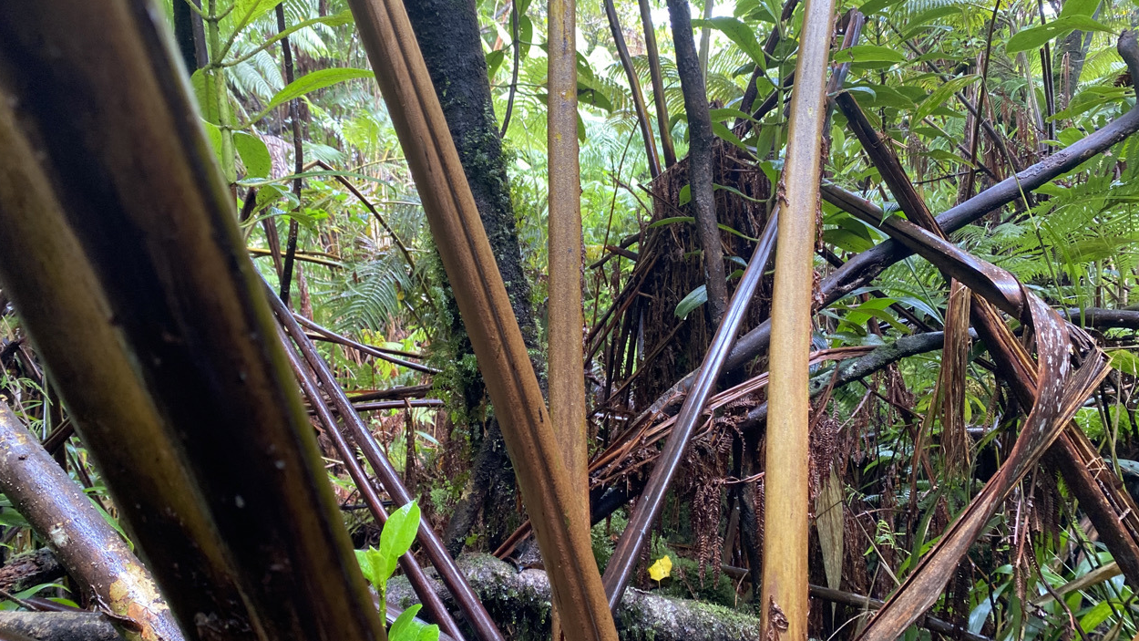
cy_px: 319
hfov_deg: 66.1
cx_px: 564
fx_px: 876
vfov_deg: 40.2
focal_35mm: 29
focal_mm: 4.25
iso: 160
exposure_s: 1/60
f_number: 1.8
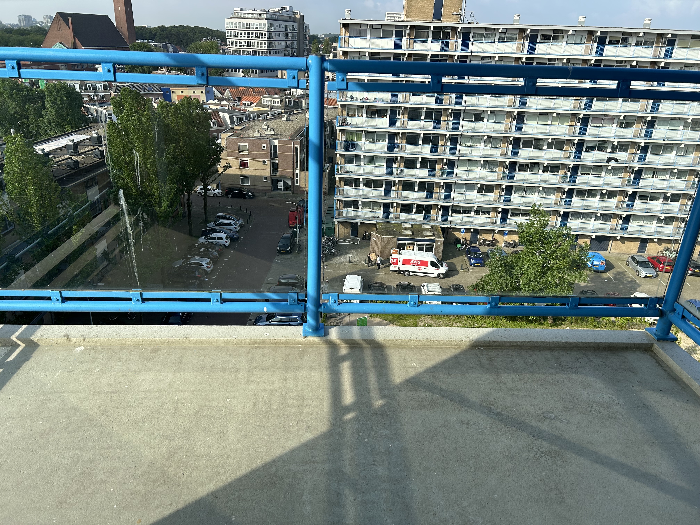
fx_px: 526
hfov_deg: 67.3
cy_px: 262
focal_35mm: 26
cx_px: 350
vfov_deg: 53.1
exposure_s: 1/1779
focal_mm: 5.7
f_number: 1.5
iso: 50
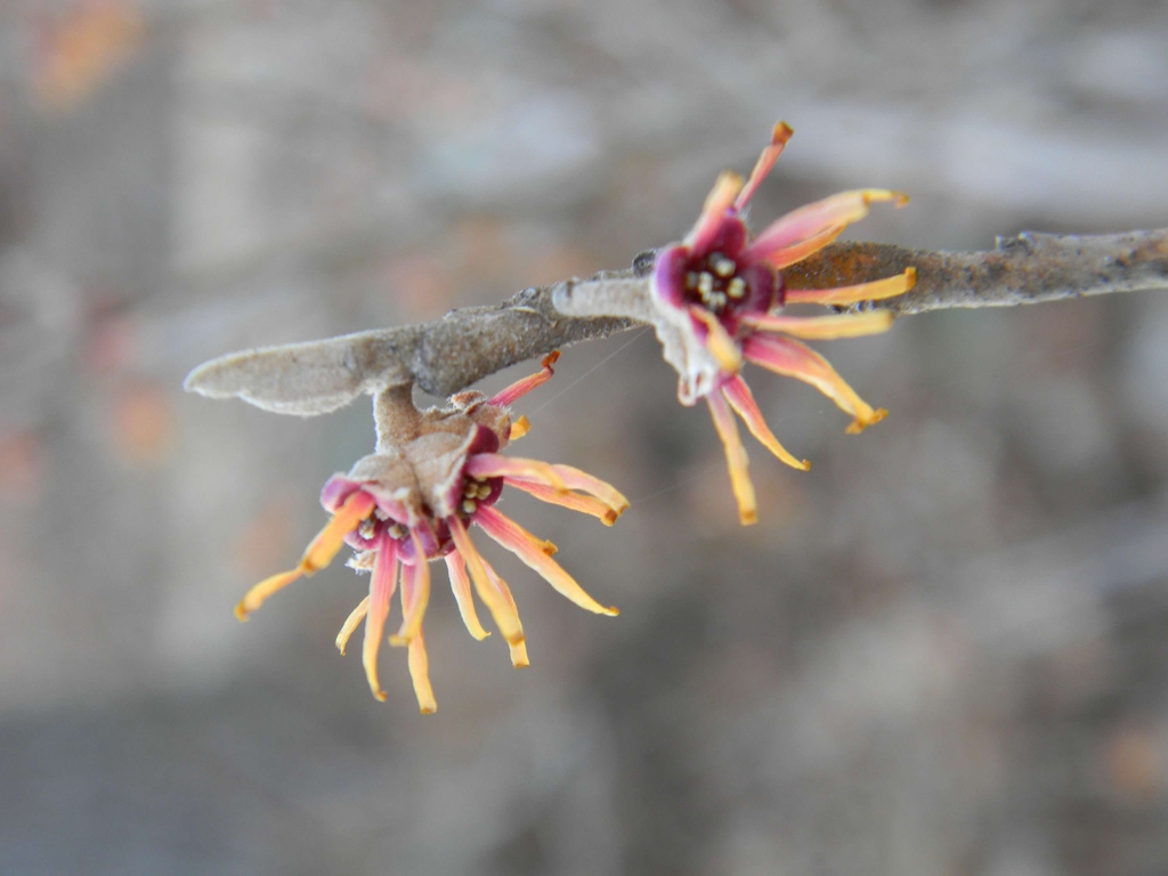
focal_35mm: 62
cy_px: 438
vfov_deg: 23.7
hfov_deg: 31.2
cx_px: 584
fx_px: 2092
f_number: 4.5
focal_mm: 15.1
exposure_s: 1/30
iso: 134
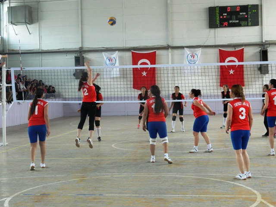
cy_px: 104
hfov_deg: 27.8
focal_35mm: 70
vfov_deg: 21.0
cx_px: 138
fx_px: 558
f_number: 4
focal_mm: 12.6
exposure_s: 1/125
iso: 400
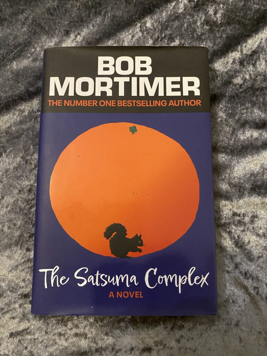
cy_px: 178
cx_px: 134
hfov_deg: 53.1
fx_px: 267
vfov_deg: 67.3
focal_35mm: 26
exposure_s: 1/25
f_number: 1.8
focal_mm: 4.25
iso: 640
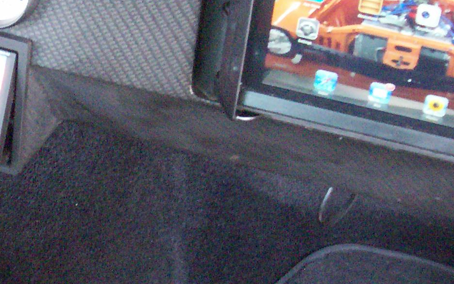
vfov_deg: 13.9
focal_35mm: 94
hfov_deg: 21.8
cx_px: 85
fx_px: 1163
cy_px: 151
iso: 400
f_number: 4.5
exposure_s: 1/8
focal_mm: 5.9
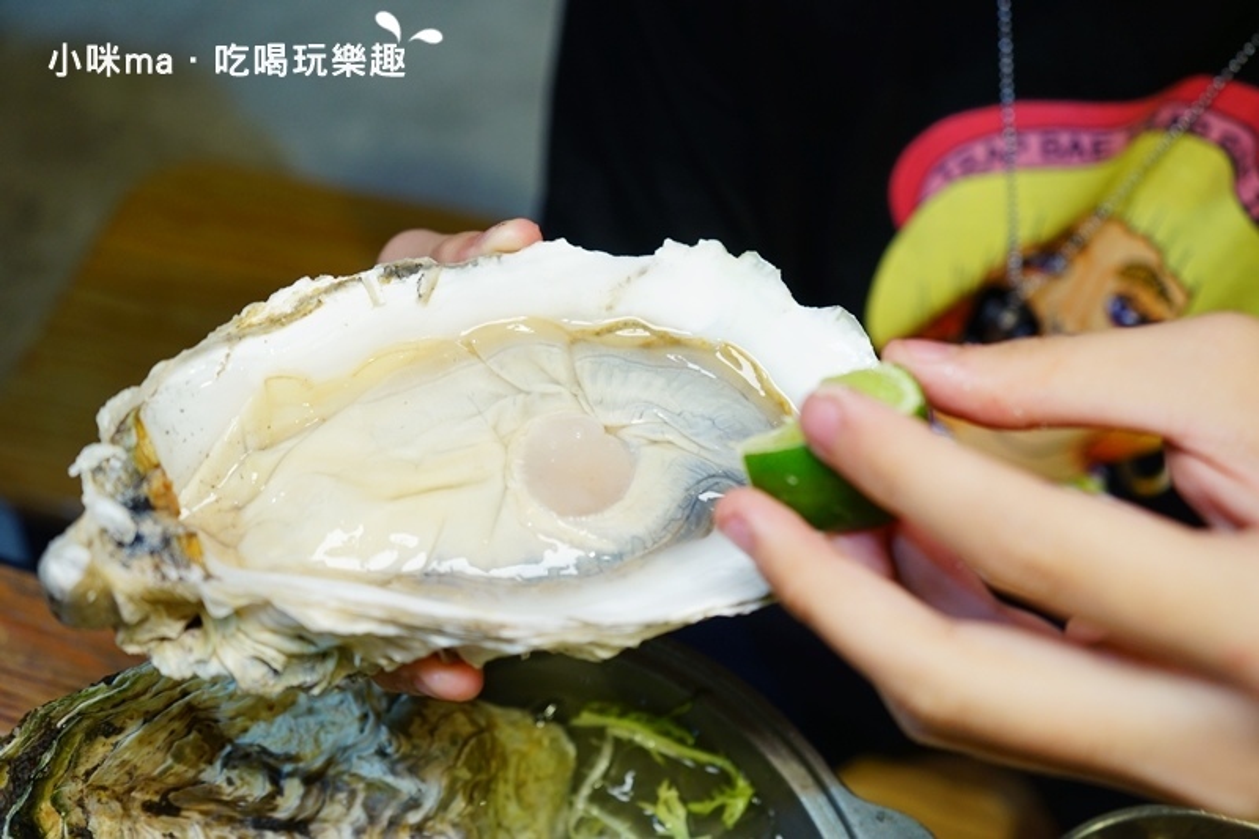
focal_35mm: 36
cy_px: 420
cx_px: 630
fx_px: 1259
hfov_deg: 53.1
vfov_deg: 36.9
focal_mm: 36
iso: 500
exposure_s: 1/60
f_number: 4
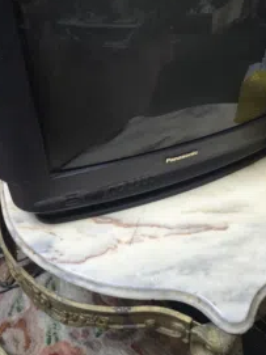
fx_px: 349
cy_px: 97
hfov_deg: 41.6
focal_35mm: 34
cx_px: 157
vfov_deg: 52.1
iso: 1600
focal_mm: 6.3
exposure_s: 1/20
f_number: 1.7
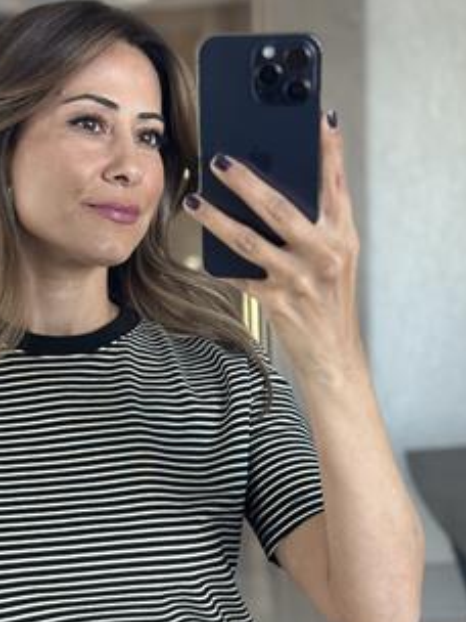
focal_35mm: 80
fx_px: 1436
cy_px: 444
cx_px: 94
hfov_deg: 18.3
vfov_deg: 24.2
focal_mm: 6.86
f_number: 1.78
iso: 160
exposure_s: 1/60
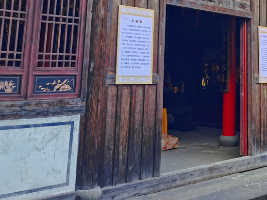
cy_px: 10
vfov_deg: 26.4
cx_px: 224
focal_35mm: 53
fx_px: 409
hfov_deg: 34.7
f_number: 1.6
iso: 50
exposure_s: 1/420
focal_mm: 5.56
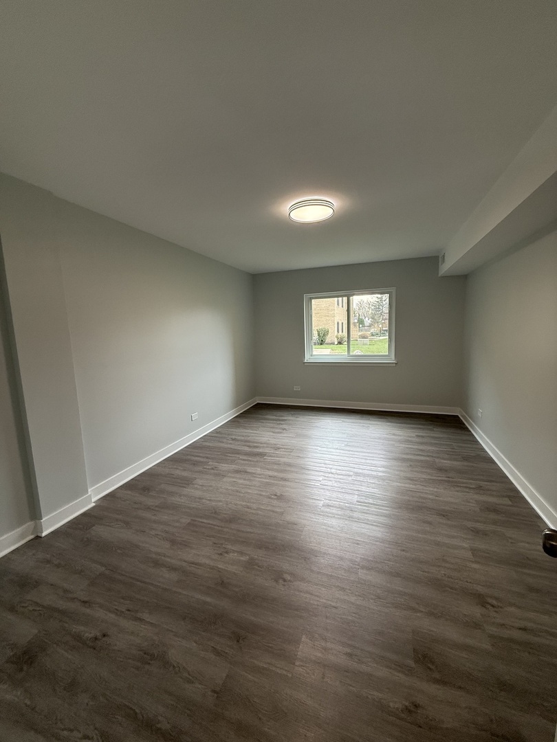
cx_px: 278
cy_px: 371
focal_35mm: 14
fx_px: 300
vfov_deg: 102.1
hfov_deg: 85.7
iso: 125
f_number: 2.2
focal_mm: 2.22
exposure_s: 1/120
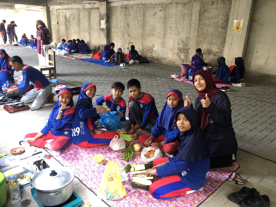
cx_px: 138
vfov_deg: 49.7
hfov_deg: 63.4
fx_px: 223
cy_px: 104
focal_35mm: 28
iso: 80
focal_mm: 3.99
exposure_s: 1/8
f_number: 1.8
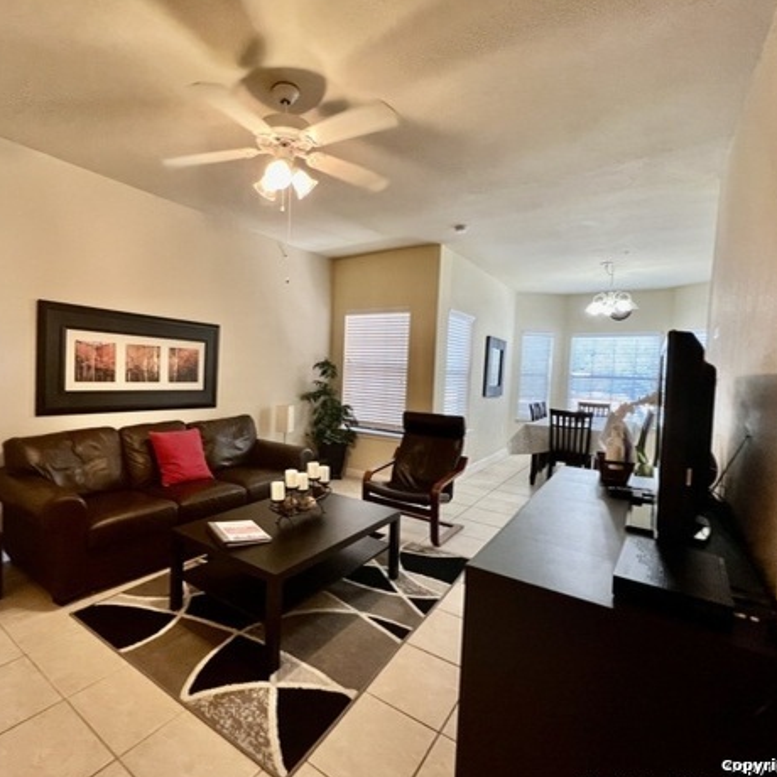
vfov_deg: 87.4
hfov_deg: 86.5
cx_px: 316
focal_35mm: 16
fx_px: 406
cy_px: 390
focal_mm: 1.6
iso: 320
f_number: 1.8
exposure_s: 1/60
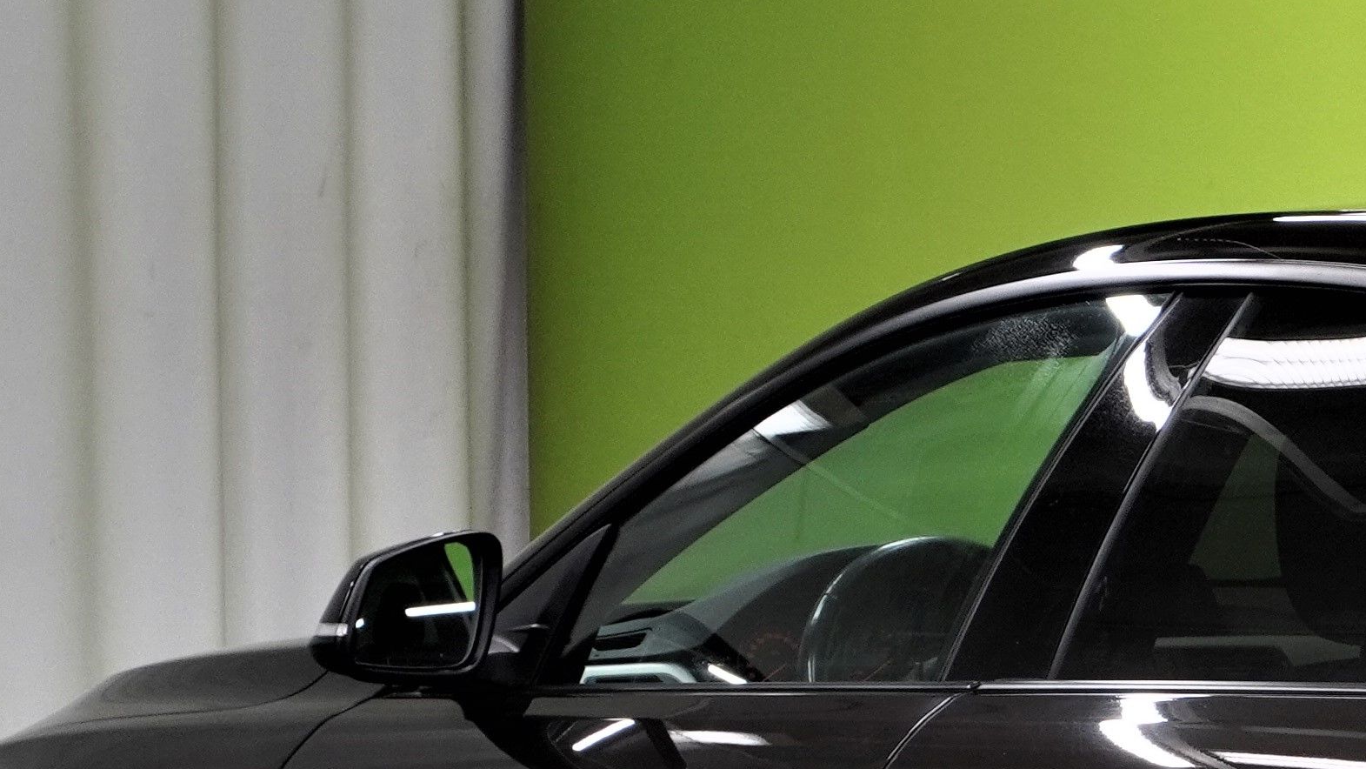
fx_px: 5868
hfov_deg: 12.7
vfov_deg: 7.4
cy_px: 860
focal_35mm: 162
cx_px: 1934
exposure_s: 1/20
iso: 320
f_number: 7.1
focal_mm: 27
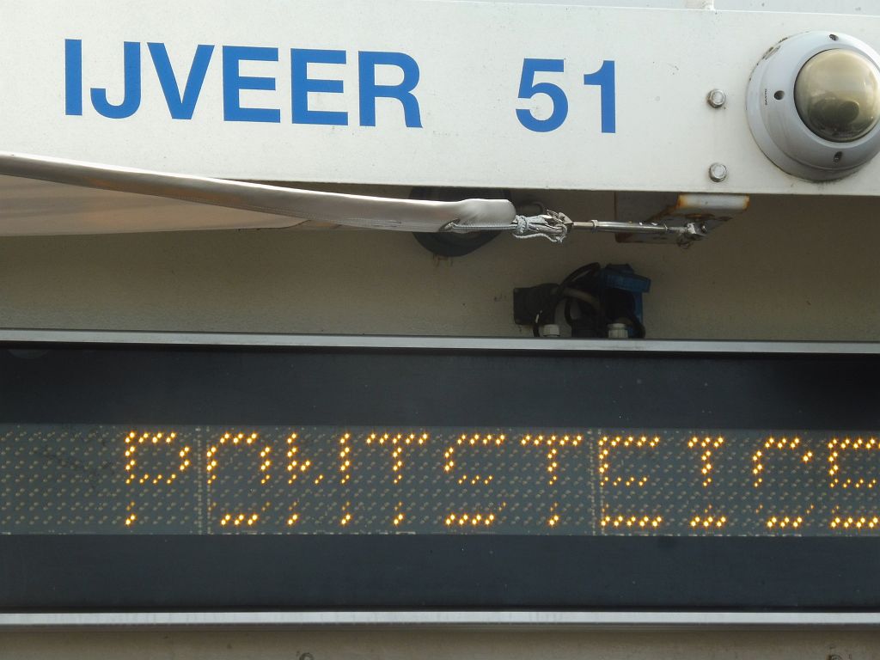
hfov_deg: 10.6
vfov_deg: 7.9
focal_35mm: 187
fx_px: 4754
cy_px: 330
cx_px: 440
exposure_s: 1/100
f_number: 7.1
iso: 100
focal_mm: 33.3
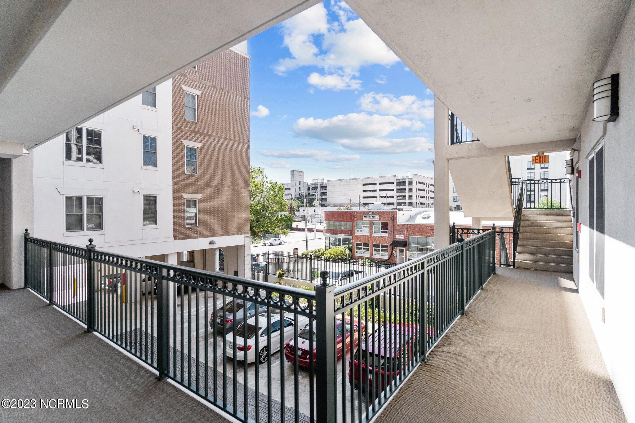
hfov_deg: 93.3
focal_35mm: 17
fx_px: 300
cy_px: 212
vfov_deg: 70.4
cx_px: 318
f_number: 3.5
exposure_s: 1/5000
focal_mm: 17
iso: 800
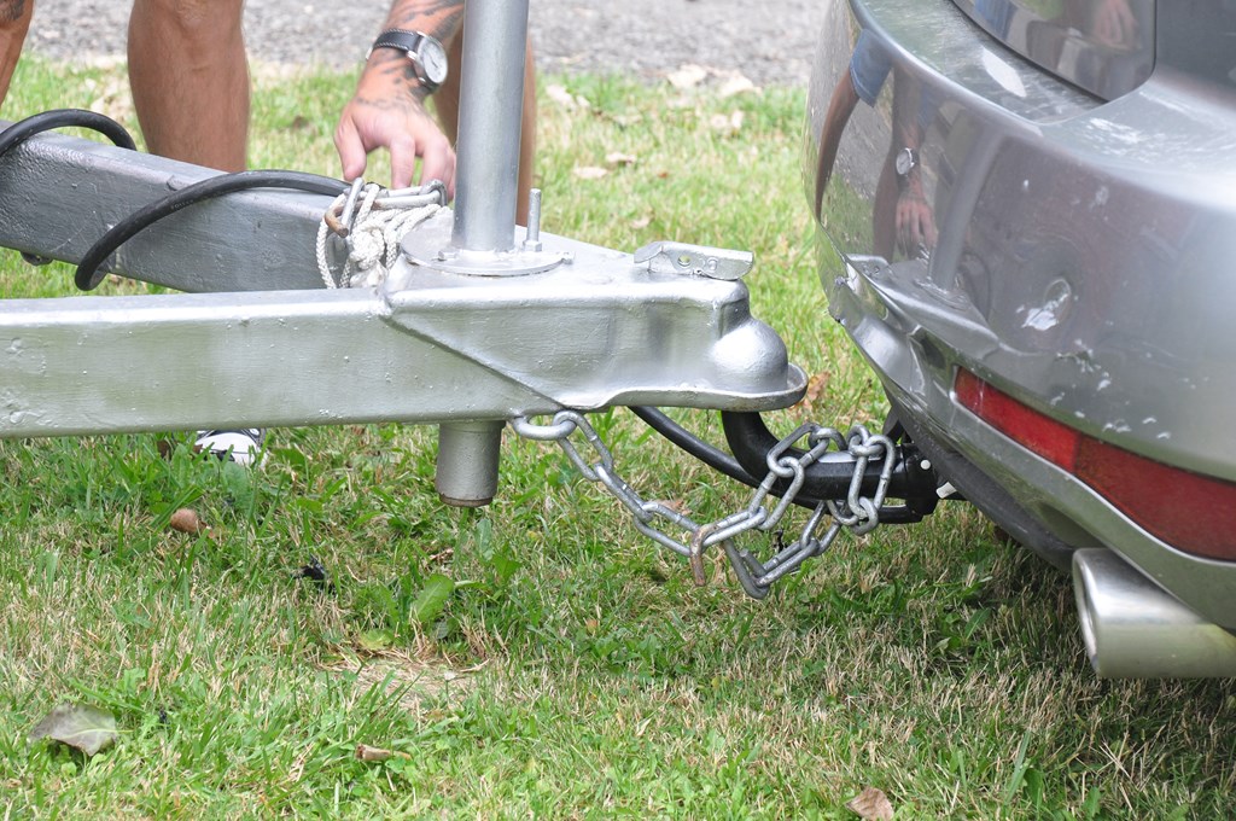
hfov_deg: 13.7
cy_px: 410
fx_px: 5143
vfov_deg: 9.1
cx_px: 618
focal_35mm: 150
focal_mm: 100
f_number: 5.6
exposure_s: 1/100
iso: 400
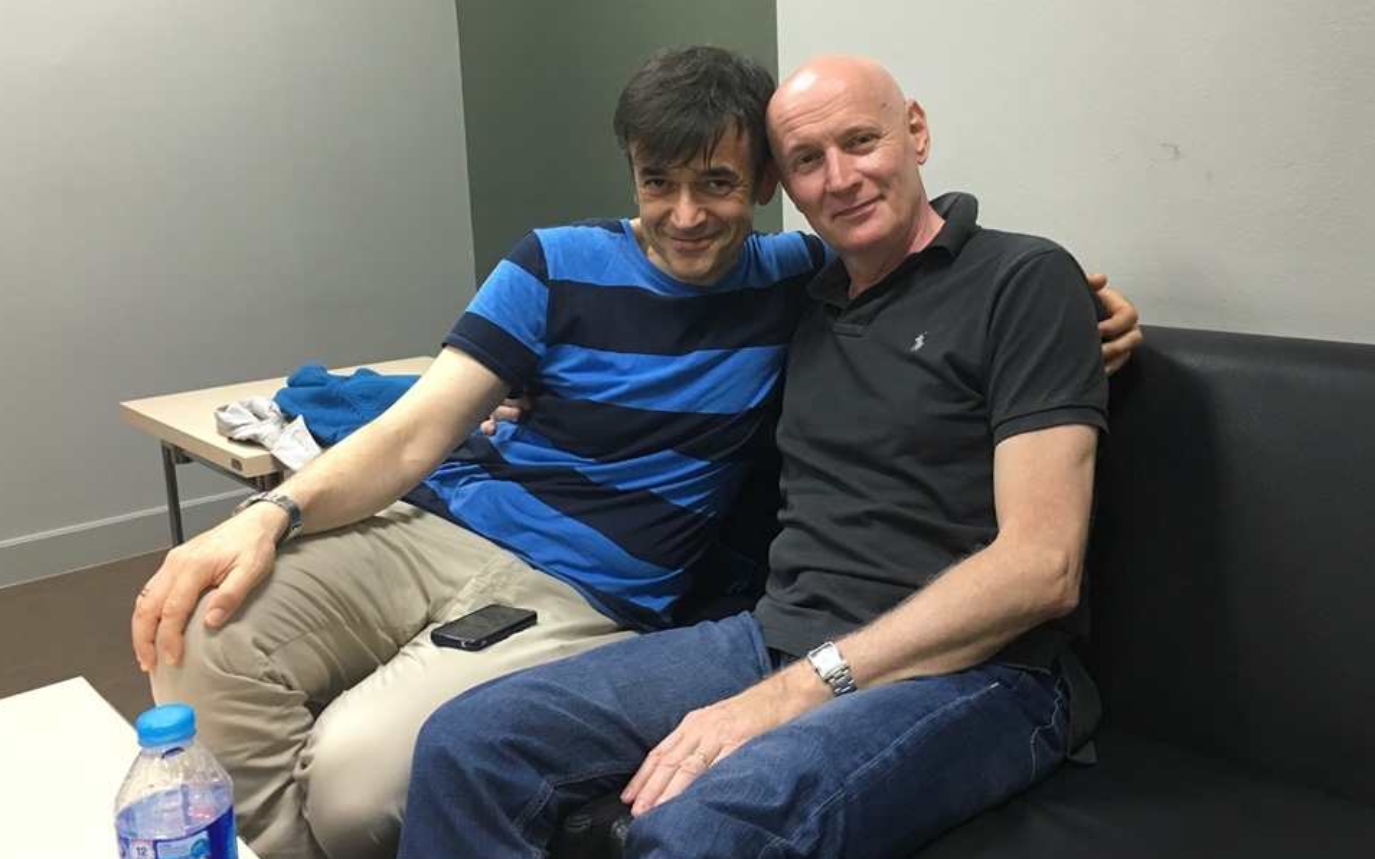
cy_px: 343
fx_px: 1236
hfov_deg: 58.1
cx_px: 685
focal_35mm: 33
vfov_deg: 38.2
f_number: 2.2
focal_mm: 4.15
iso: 160
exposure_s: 1/33
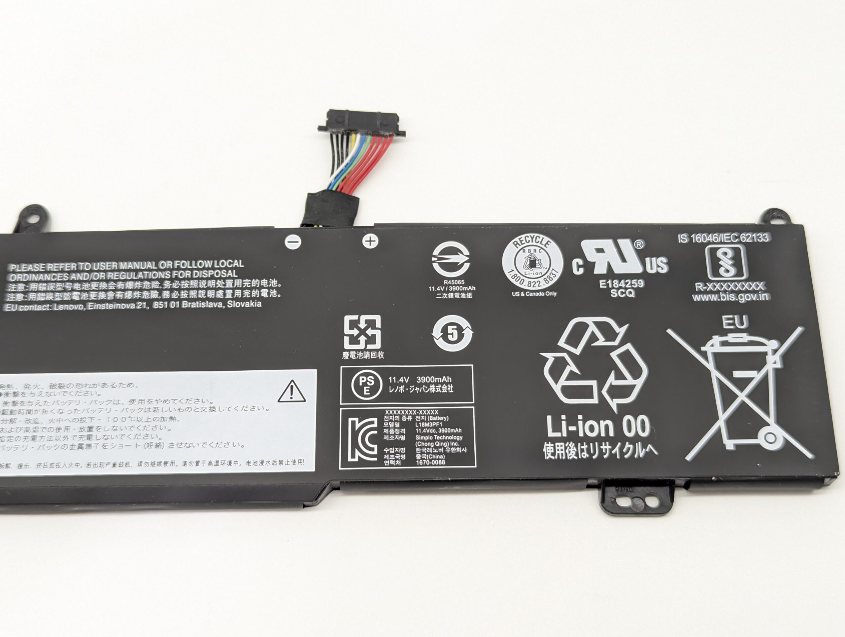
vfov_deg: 30.3
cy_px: 318
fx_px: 1173
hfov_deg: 39.6
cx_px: 422
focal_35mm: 48
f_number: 1.85
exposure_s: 1/92.9
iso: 87
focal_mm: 6.81
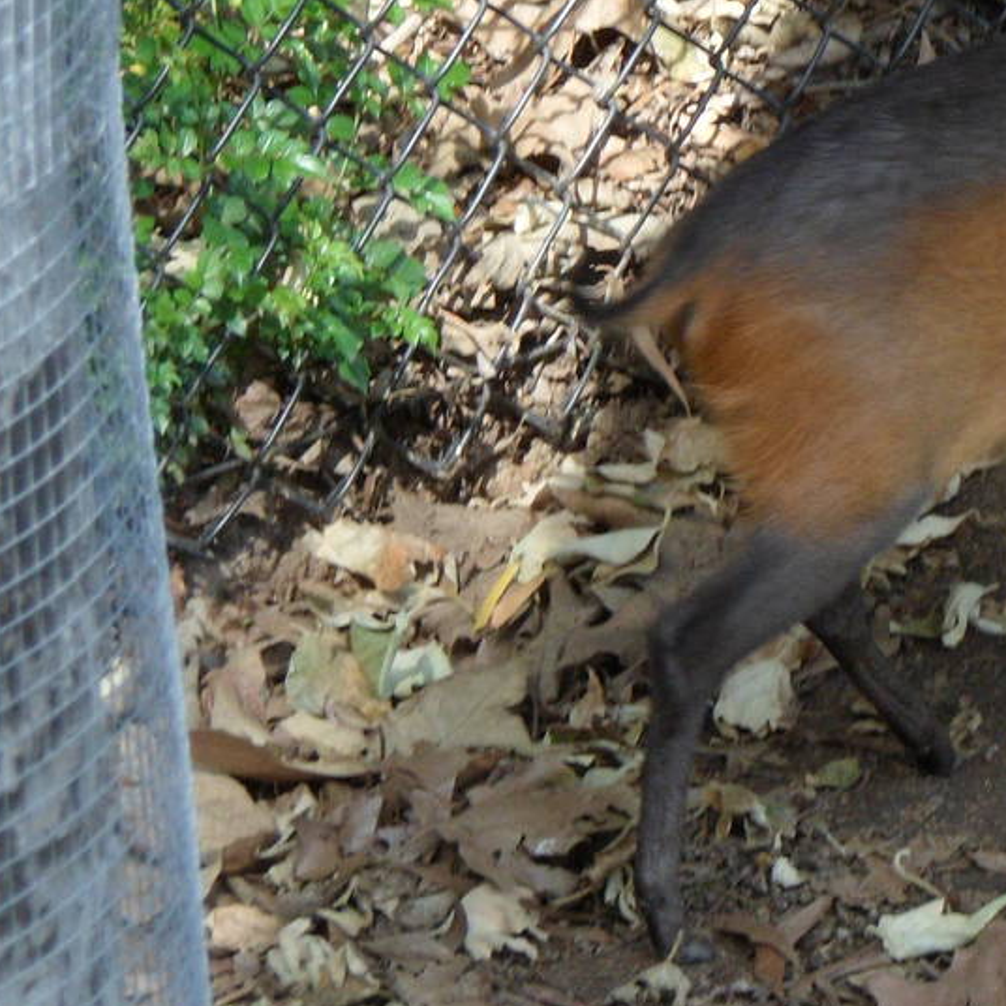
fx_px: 11278
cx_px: 1445
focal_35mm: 343
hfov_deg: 5.1
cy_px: 176
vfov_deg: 5.1
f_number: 5.4
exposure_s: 1/45
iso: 100
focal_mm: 22.5
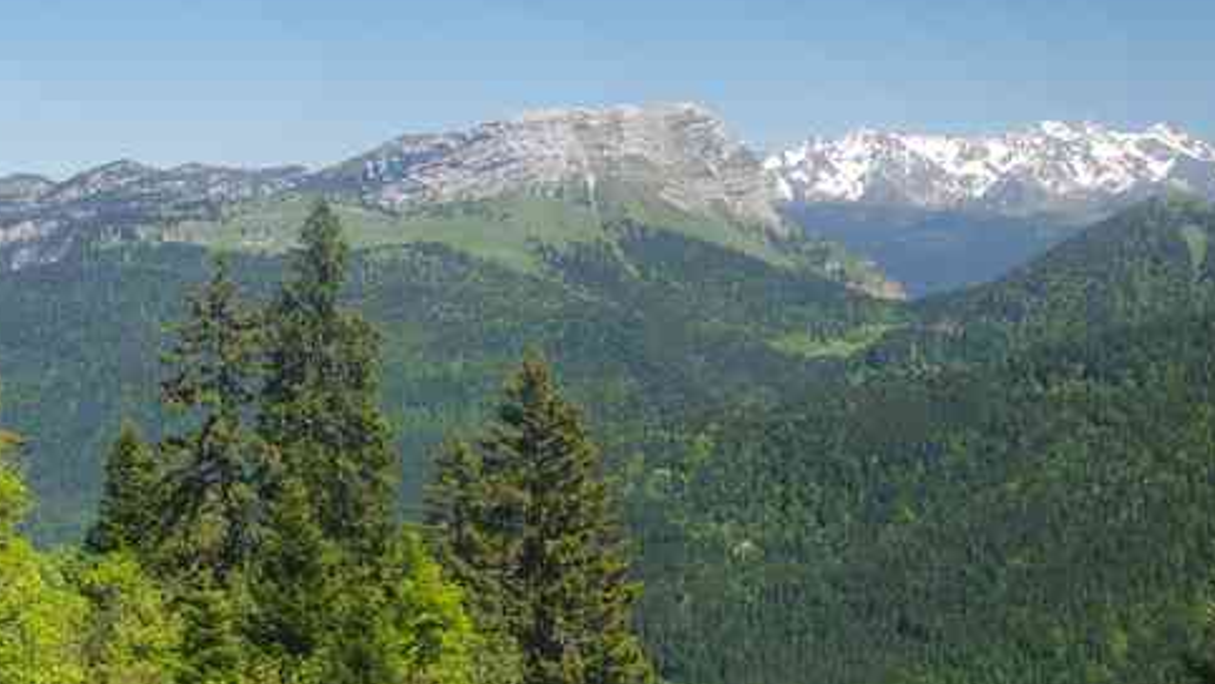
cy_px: 435
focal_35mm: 78
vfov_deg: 15.5
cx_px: 331
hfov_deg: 26.9
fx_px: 2514
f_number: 11
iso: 200
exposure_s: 1/50
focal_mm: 24
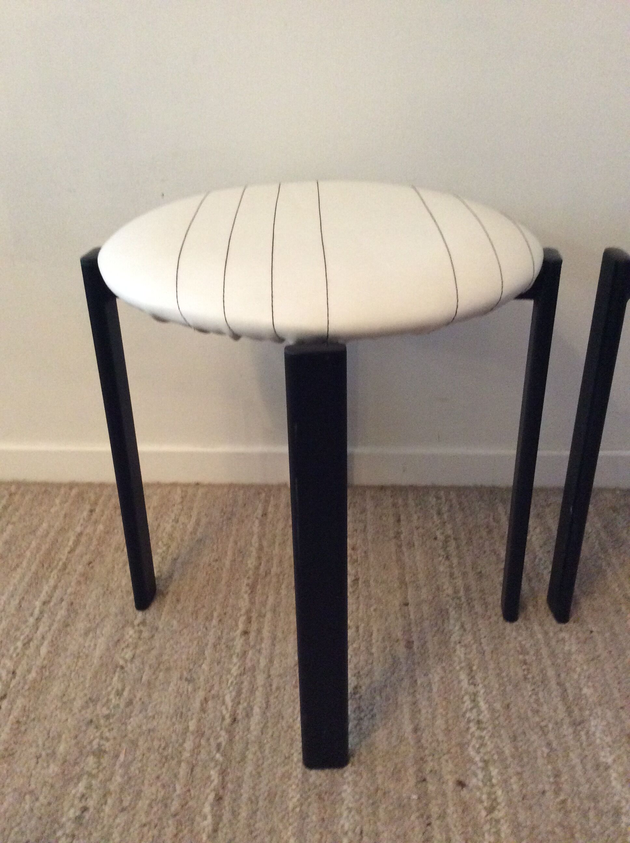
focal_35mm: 32
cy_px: 422
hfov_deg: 44.1
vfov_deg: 56.9
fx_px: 779
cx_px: 315
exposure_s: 1/20
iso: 250
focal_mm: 3.3
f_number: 2.4
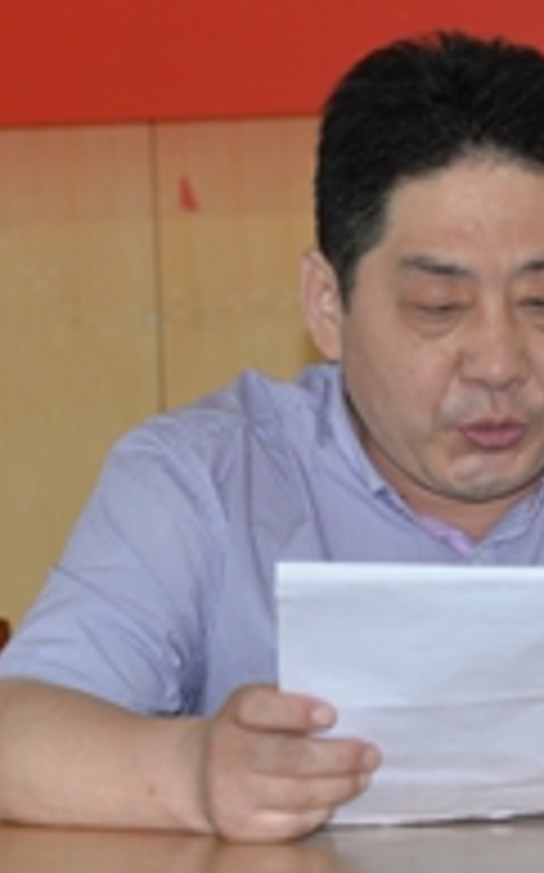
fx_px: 4371
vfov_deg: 11.4
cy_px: 446
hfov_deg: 7.1
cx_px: 450
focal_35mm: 184
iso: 800
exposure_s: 1/60
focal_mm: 70
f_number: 5
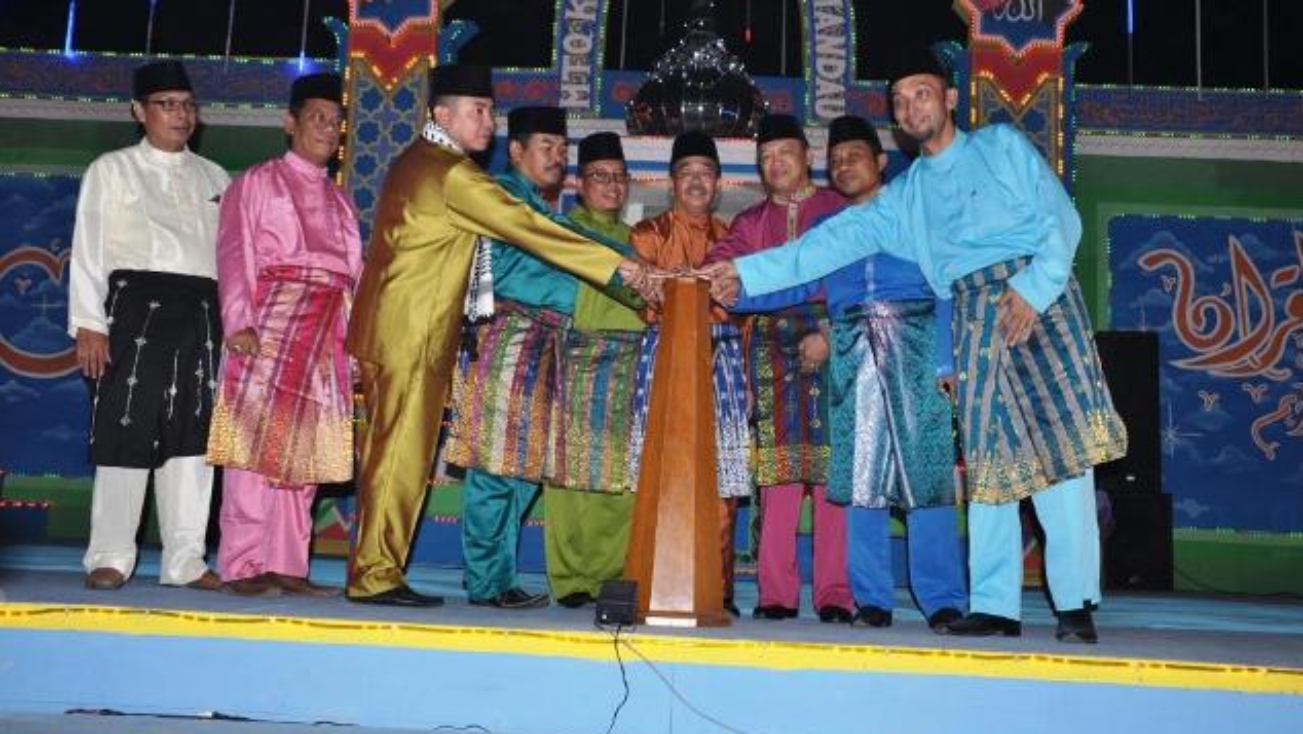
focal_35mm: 38
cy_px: 371
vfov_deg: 31.2
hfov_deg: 52.8
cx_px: 656
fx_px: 1313
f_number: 5.6
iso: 250
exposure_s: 1/60
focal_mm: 24
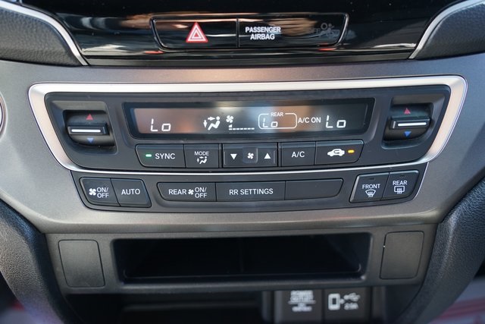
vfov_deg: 35.1
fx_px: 512
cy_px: 162
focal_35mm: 38
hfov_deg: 50.7
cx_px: 242
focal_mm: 38
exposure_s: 1/60
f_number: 4
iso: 640
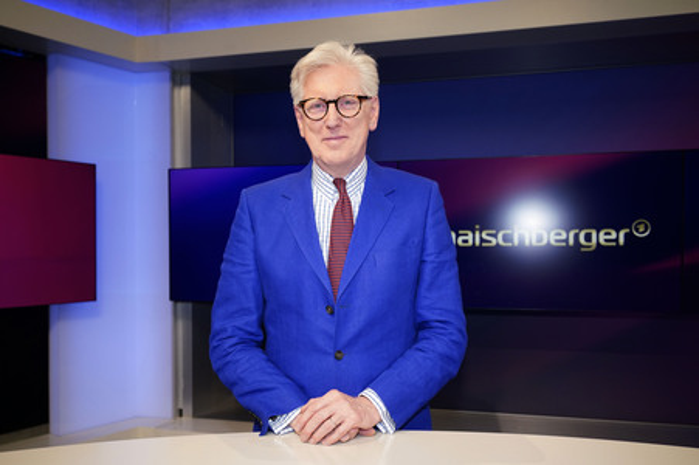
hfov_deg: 60.3
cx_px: 350
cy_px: 232
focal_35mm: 31
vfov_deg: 42.3
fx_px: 601
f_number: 5
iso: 2000
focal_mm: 31
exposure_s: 1/160
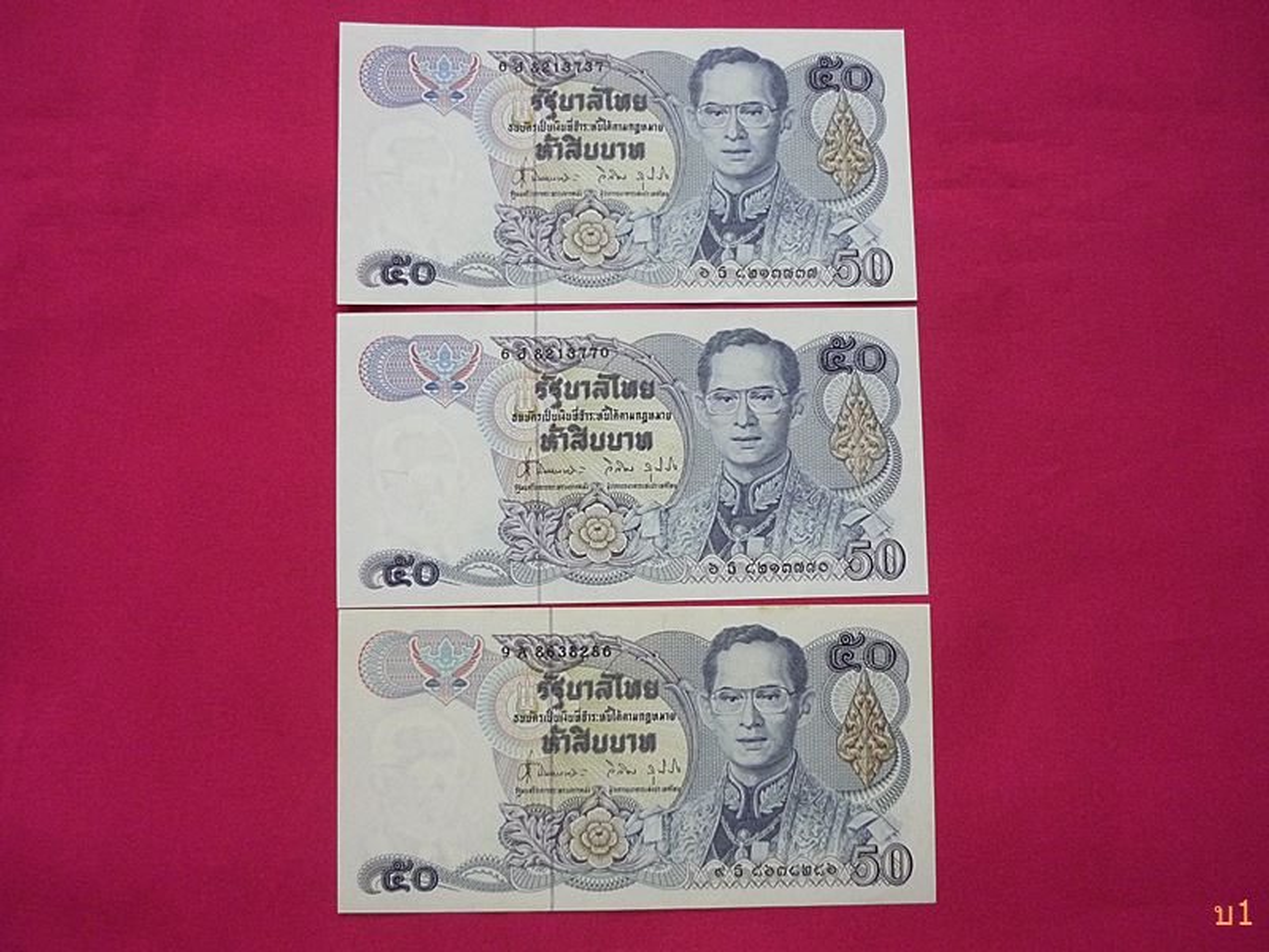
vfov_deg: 42.9
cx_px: 634
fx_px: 1210
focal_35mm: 33
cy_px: 476
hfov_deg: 55.4
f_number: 2.8
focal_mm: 5.5
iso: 400
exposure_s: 1/15
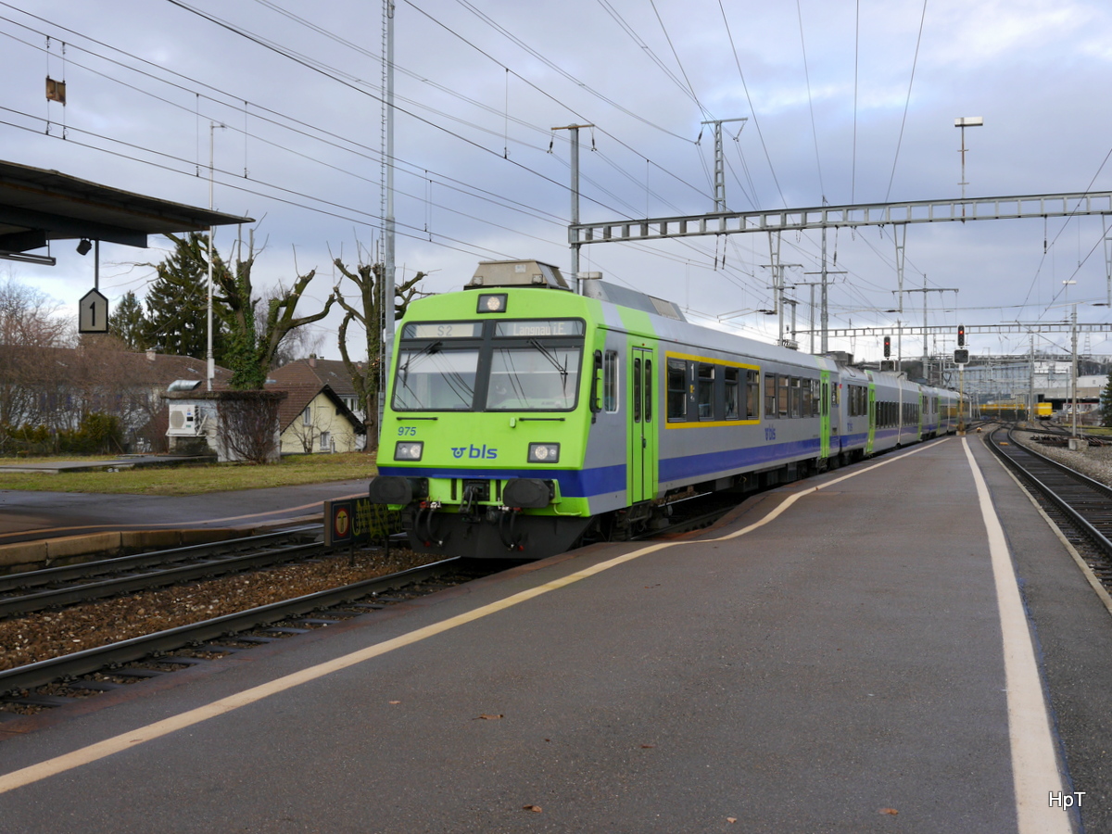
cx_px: 556
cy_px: 417
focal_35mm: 42
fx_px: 1349
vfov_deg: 34.3
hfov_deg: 44.8
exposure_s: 1/200
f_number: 6.3
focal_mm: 21
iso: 160
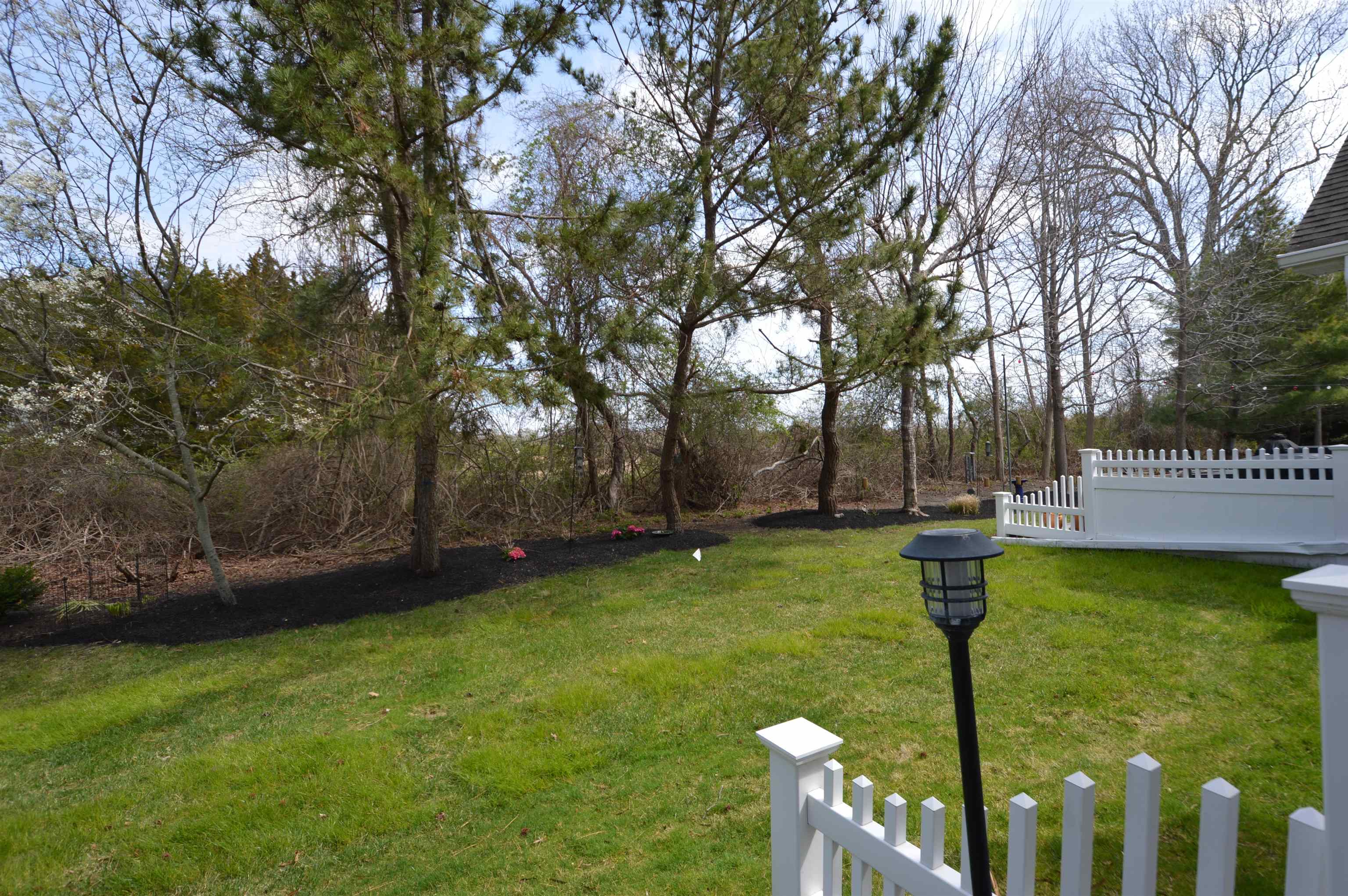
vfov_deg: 71.9
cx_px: 674
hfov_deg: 95.0
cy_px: 448
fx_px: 617
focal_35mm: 16
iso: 100
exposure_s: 1/160
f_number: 6.3
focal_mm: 11
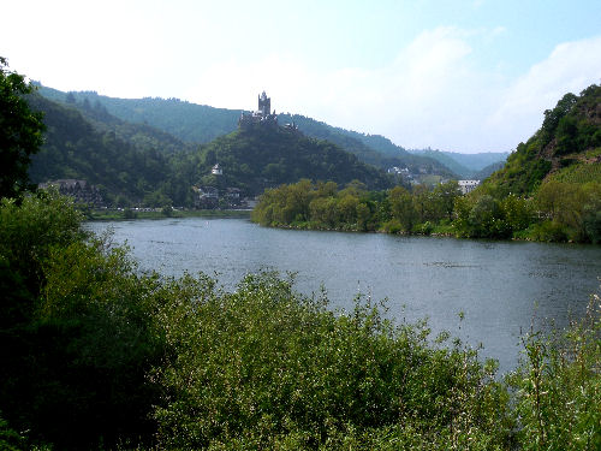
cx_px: 300
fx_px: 747
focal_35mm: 43
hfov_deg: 43.9
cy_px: 226
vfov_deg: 33.6
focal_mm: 7.8
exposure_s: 1/1250
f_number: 3.9
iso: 125
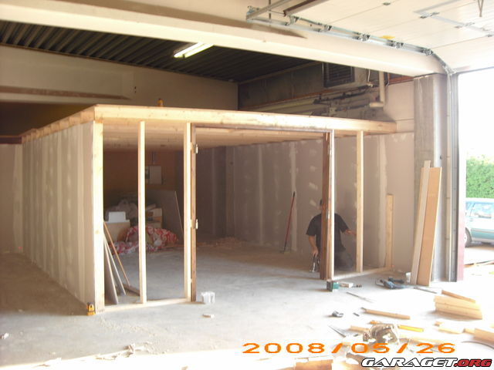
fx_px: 528
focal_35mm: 37
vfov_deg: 38.7
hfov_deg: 50.1
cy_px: 185
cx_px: 247
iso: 100
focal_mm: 6.2
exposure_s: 1/30
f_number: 2.7
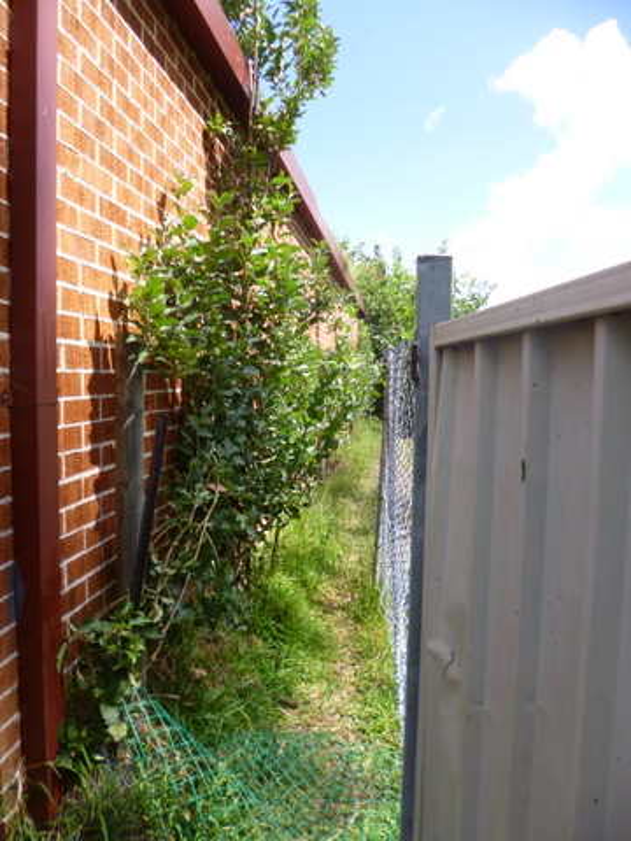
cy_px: 420
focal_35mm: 24
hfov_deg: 56.8
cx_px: 316
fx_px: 583
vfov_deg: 71.6
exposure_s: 1/500
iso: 100
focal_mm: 4.3
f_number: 2.5
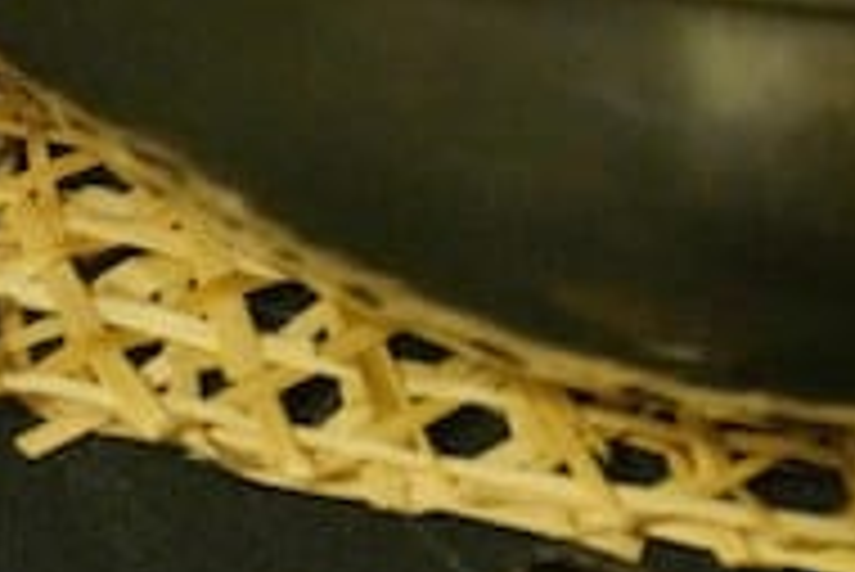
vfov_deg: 8.1
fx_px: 3898
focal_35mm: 164
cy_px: -396
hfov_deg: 12.4
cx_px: 747
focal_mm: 26
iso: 2000
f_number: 4.5
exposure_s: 1/60
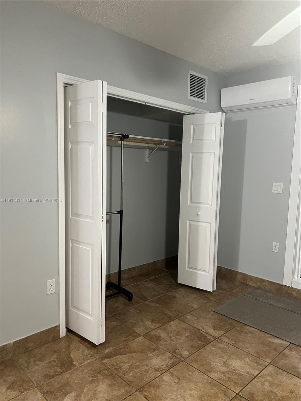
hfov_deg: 53.1
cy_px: 200
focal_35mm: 26
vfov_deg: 67.3
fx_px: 301
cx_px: 150
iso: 320
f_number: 1.5
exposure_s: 1/60
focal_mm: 5.7
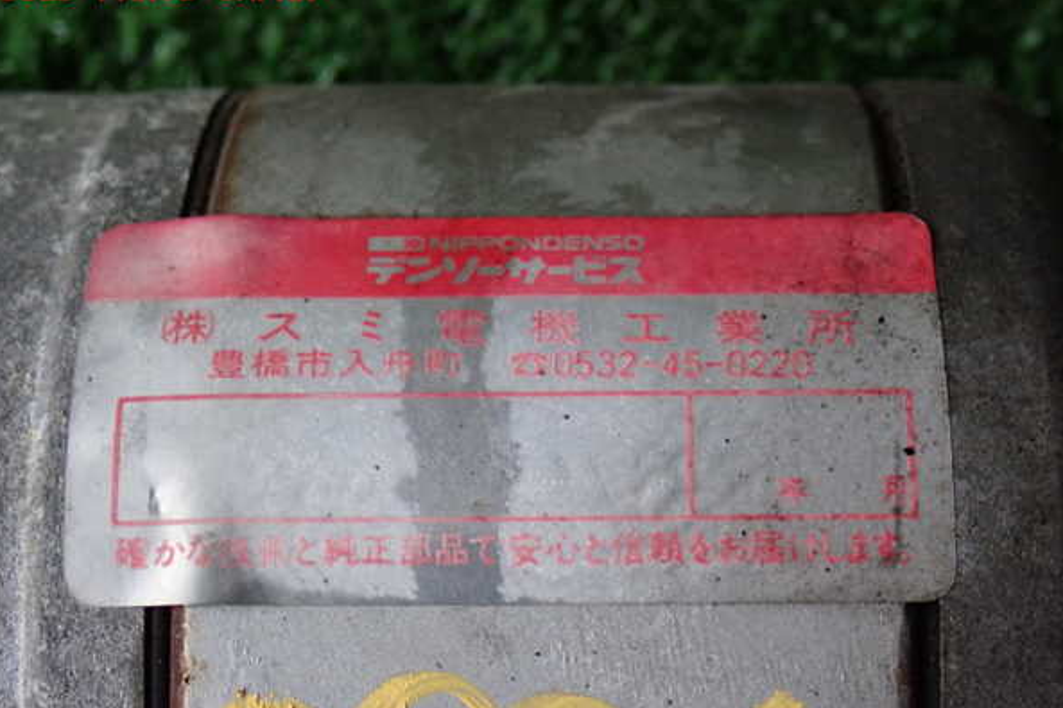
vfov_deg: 16.8
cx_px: 527
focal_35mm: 81
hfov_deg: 25.1
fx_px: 2391
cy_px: 369
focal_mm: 13.65
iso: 800
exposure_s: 1/80
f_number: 4.1
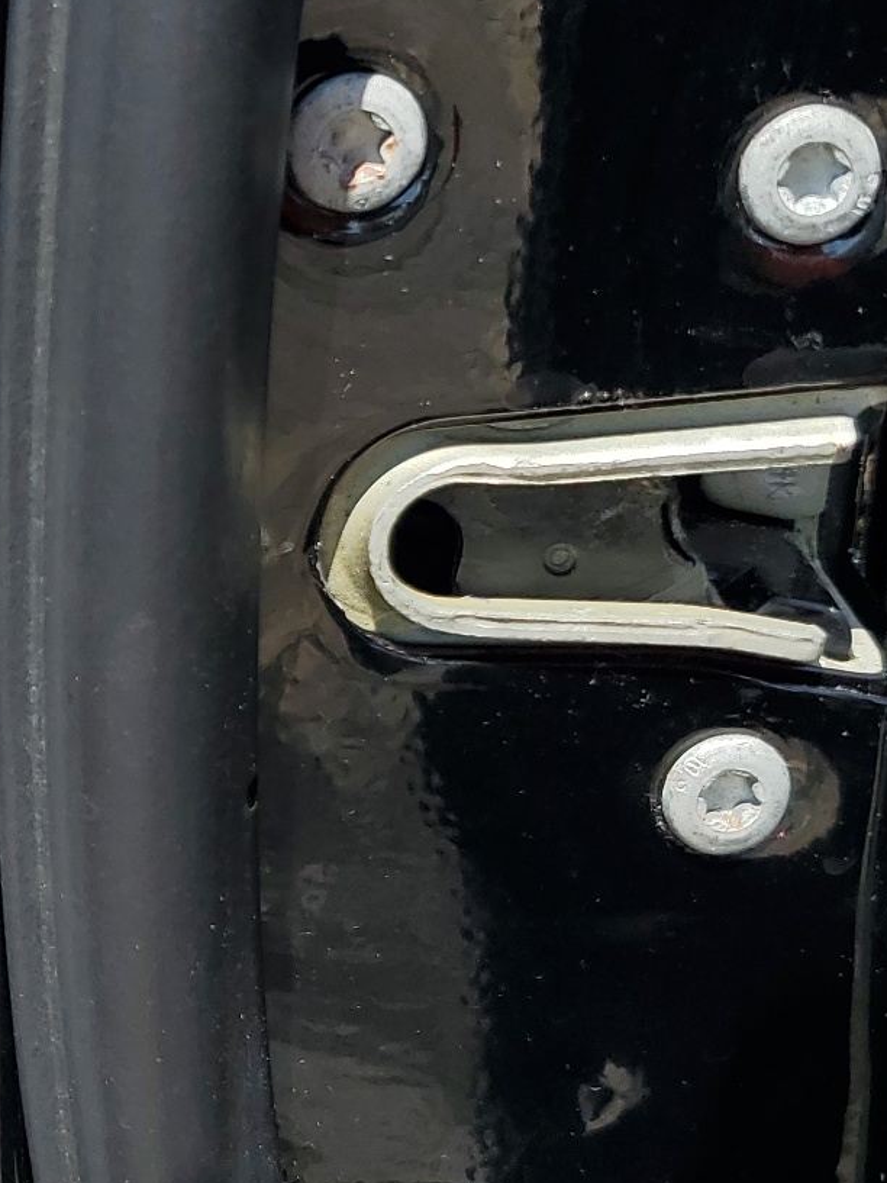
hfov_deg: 20.7
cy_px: 511
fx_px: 2323
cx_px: -70
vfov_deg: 28.5
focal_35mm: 68
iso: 50
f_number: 1.5
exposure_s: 1/1667
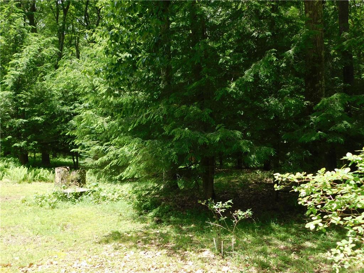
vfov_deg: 39.7
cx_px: 182
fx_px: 379
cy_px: 136
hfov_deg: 51.4
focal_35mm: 36
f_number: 3.5
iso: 125
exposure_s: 1/320
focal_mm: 6.3
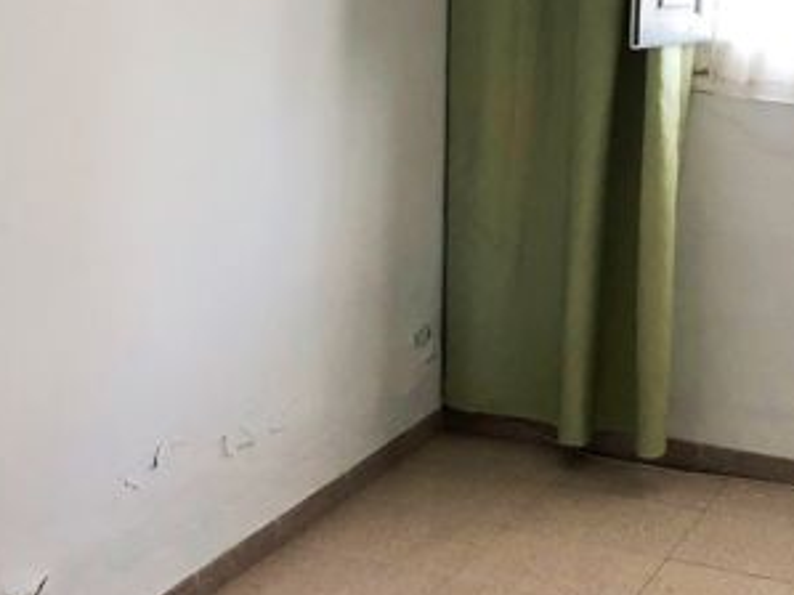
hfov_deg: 28.8
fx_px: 1513
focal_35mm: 66
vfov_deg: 21.9
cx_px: 623
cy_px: 96
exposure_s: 1/15
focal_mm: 3.99
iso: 50
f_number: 1.8
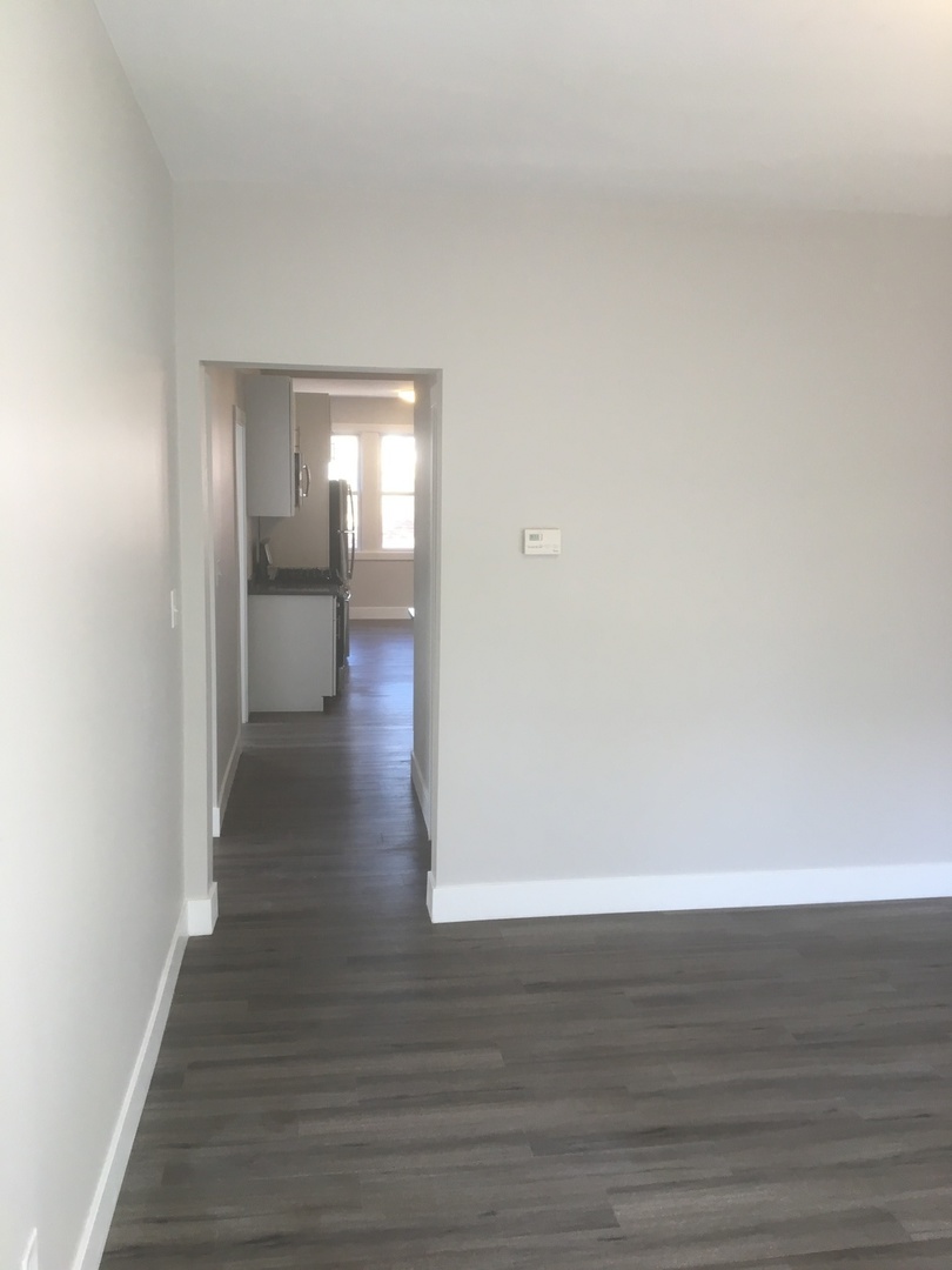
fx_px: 1063
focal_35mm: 29
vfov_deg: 61.7
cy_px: 635
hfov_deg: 48.2
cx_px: 476
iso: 25
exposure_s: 1/40
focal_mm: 4.15
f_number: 2.2
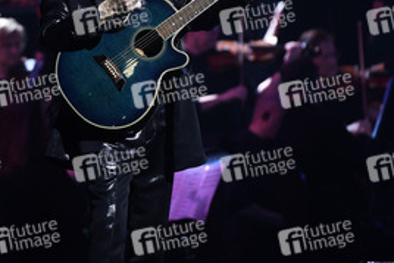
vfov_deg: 4.1
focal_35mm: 336
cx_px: 130
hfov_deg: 6.1
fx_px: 3679
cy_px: 54
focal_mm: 200
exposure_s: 1/500
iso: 1250
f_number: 4
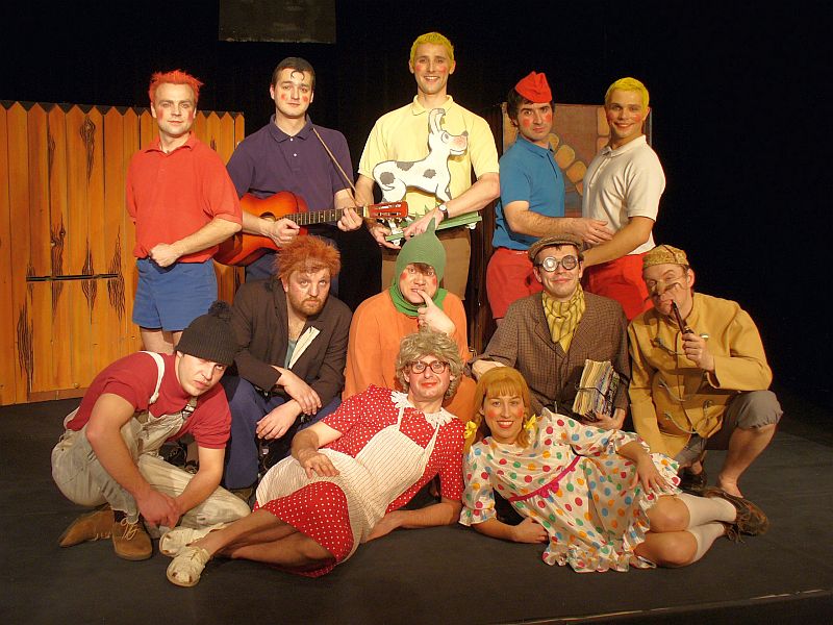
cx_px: 416
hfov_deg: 44.8
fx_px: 1011
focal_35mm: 42
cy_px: 312
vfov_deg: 34.3
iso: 80
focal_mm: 7
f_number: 2.9
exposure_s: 1/15
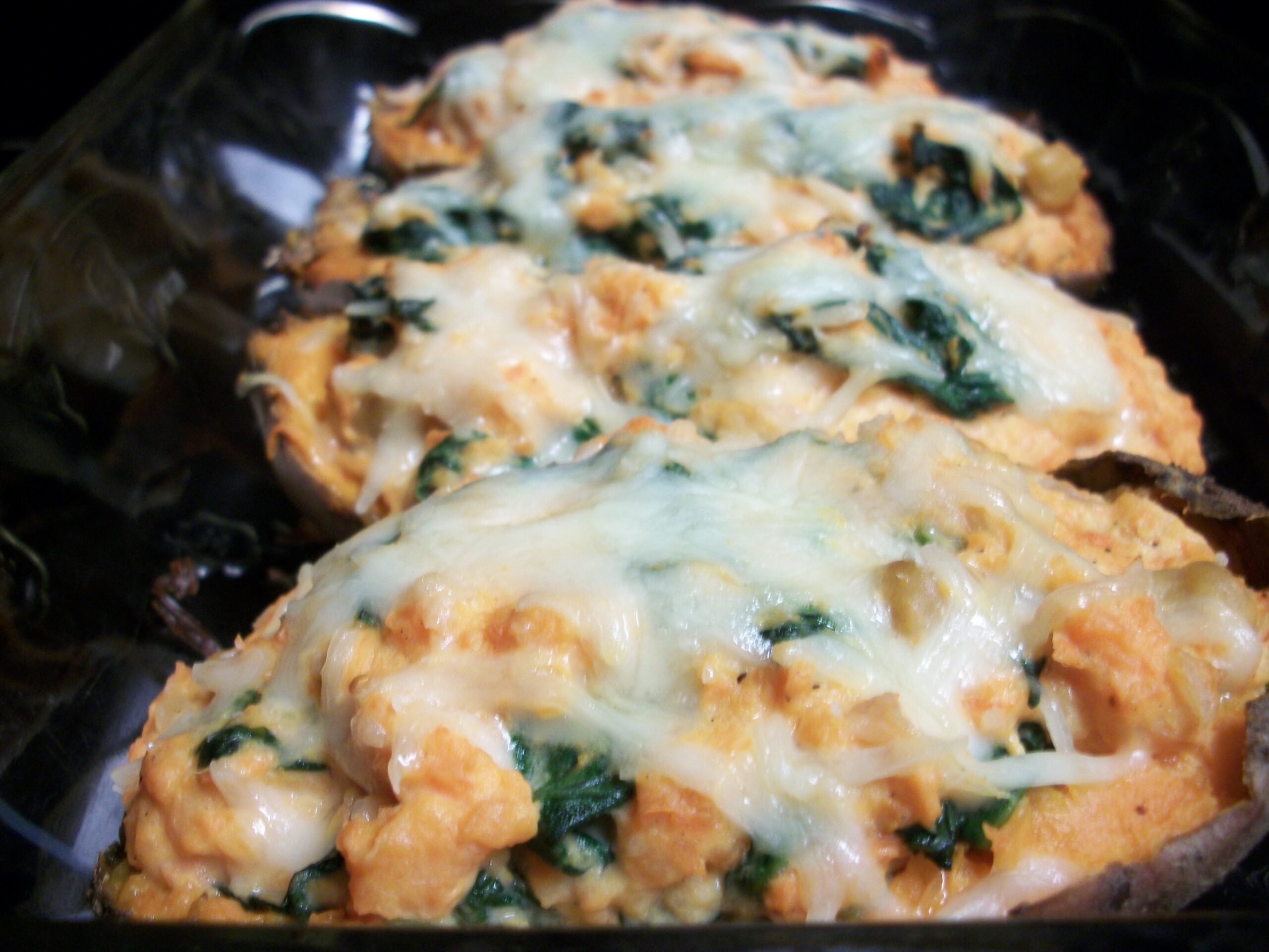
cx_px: 634
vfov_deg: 40.7
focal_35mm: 35
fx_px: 1283
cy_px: 476
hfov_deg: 52.6
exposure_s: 1/15
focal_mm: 6.3
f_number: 3.1
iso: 160
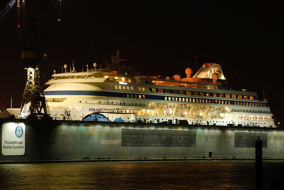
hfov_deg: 18.2
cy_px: 95
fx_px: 888
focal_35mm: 112
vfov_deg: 12.2
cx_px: 142
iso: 100
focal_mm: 75
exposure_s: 2.5
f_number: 5.6
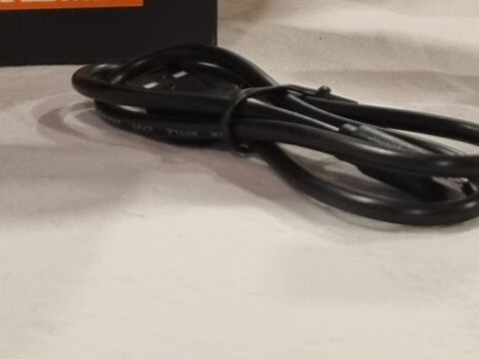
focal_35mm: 138
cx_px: 376
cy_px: -25
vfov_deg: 10.6
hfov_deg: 14.2
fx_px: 1911
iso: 320
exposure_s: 1/50
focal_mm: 5.4
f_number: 1.8
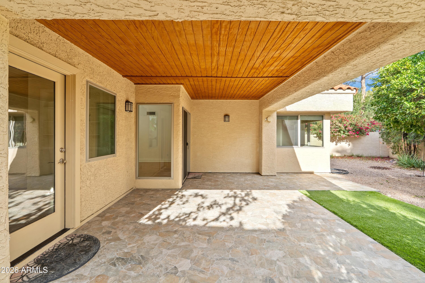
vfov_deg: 73.7
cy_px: 142
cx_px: 212
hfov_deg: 96.7
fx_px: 189
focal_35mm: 16
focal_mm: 16
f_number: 8
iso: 800
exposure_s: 1/100
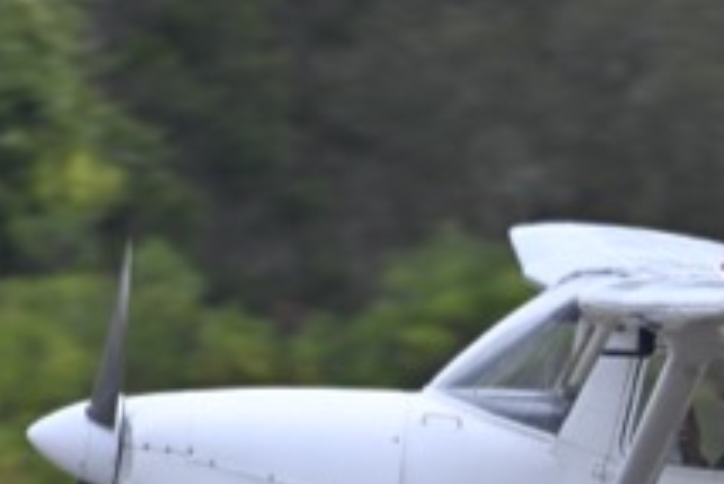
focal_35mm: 1494
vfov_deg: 0.9
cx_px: 778
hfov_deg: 1.4
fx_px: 30065
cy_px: 641
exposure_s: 1/400
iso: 100
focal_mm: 400
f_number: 5.6
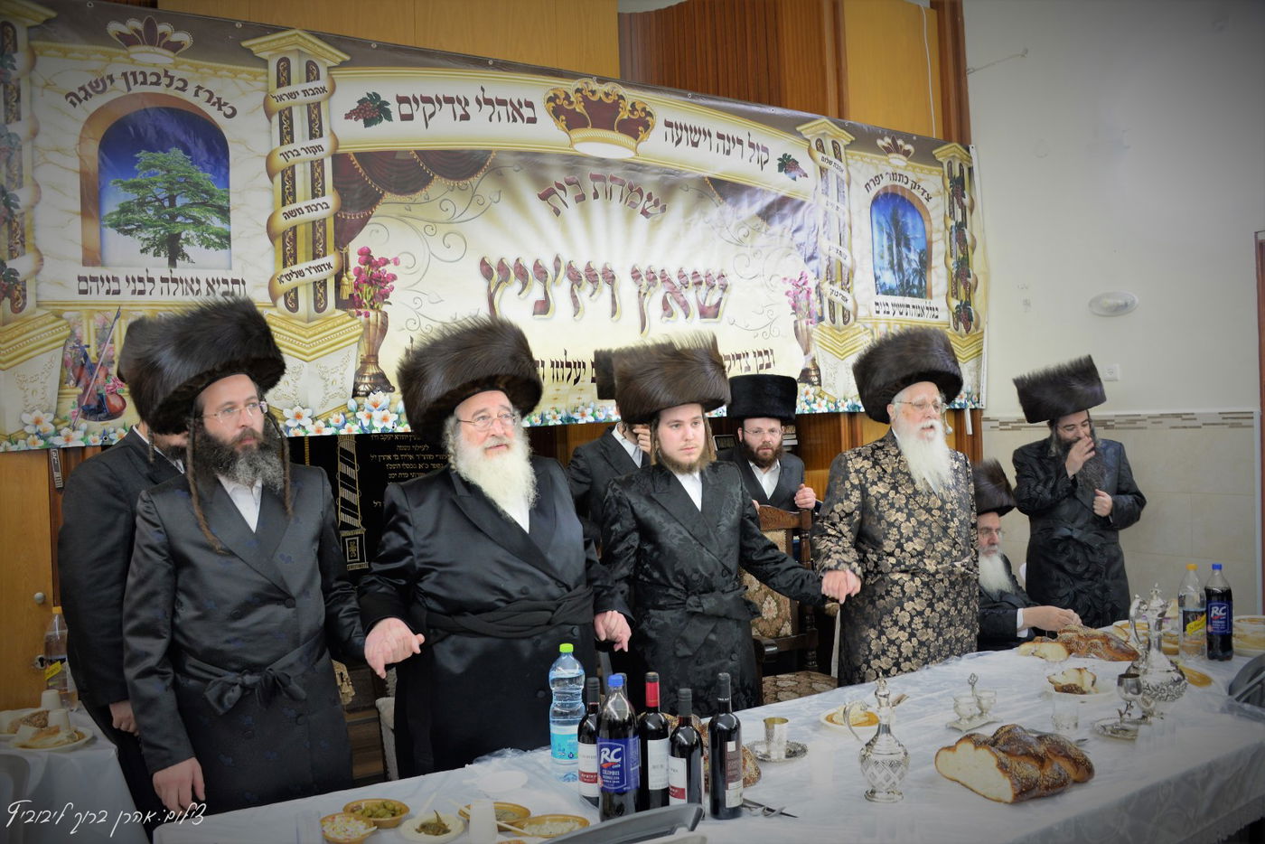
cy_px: 422
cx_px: 632
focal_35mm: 28
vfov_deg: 46.4
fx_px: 984
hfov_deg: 65.5
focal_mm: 28
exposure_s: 1/60
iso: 1600
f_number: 5.6
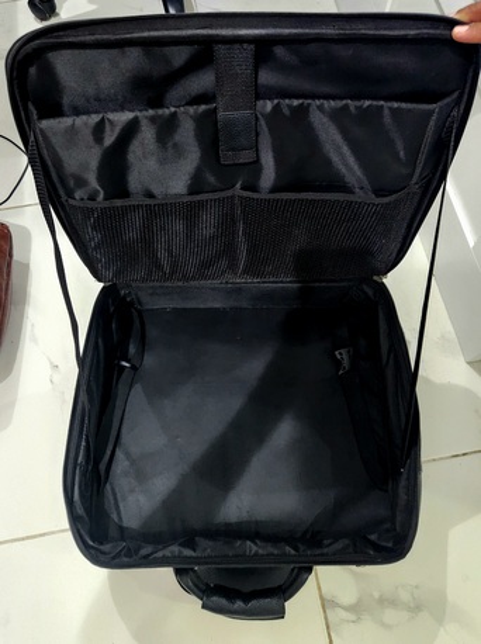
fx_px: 427
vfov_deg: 74.0
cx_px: 240
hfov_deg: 58.7
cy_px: 322
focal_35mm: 23
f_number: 1.8
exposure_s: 1/101
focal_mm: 5.4
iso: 1000
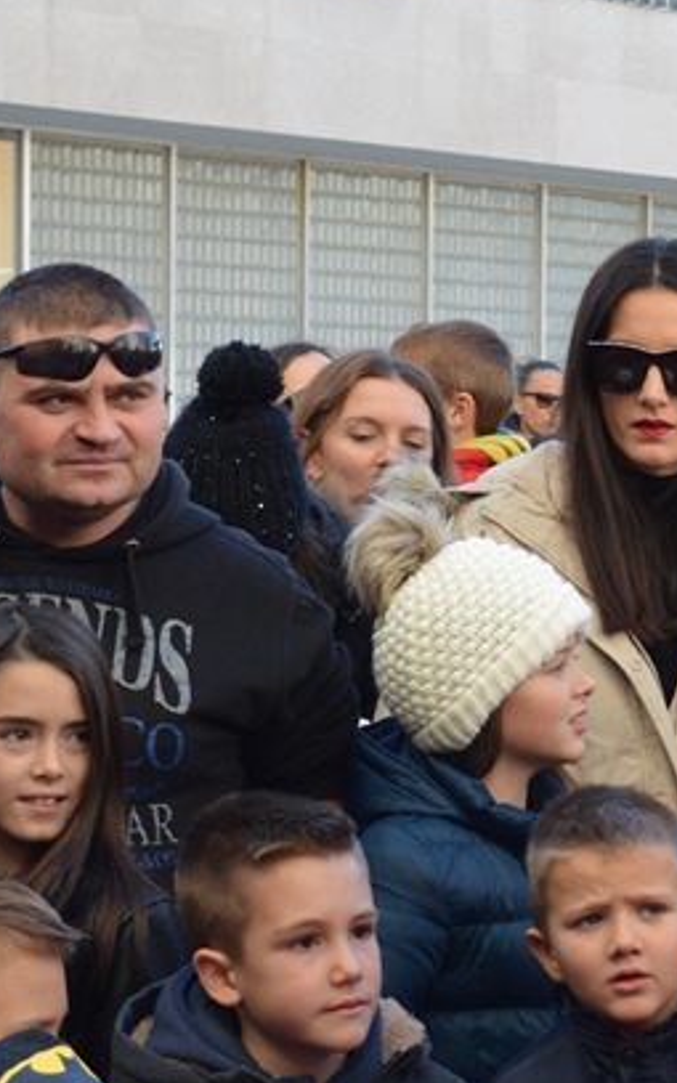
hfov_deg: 11.3
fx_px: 3395
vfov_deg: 18.1
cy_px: 577
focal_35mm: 115
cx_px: 709
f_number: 5.6
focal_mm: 30
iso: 140
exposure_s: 1/125
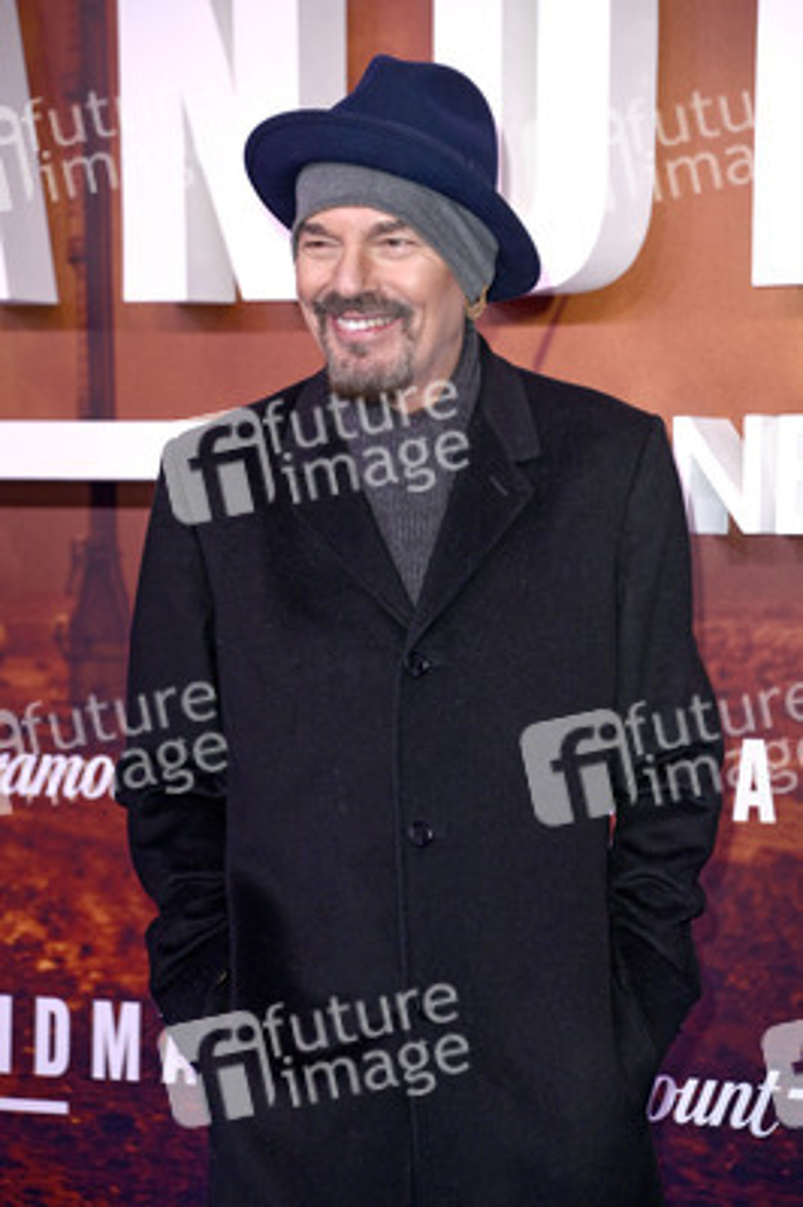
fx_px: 4859
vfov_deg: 14.2
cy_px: 604
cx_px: 402
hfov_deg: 9.4
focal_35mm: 145
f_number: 5.6
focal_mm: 145
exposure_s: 1/200
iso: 320
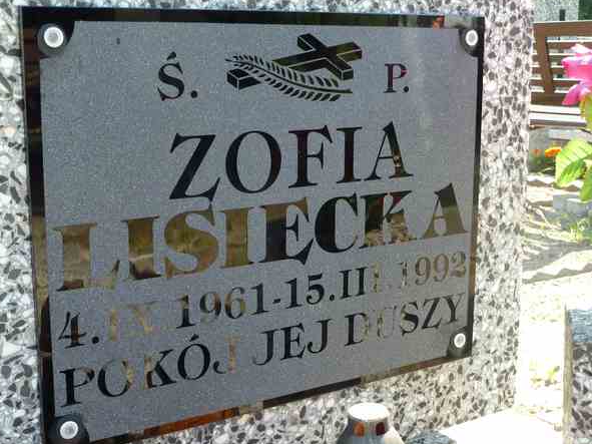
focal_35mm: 52
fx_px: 889
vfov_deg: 28.0
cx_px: 288
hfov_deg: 36.8
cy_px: 230
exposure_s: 1/60
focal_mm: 7.9
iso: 80
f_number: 3.8
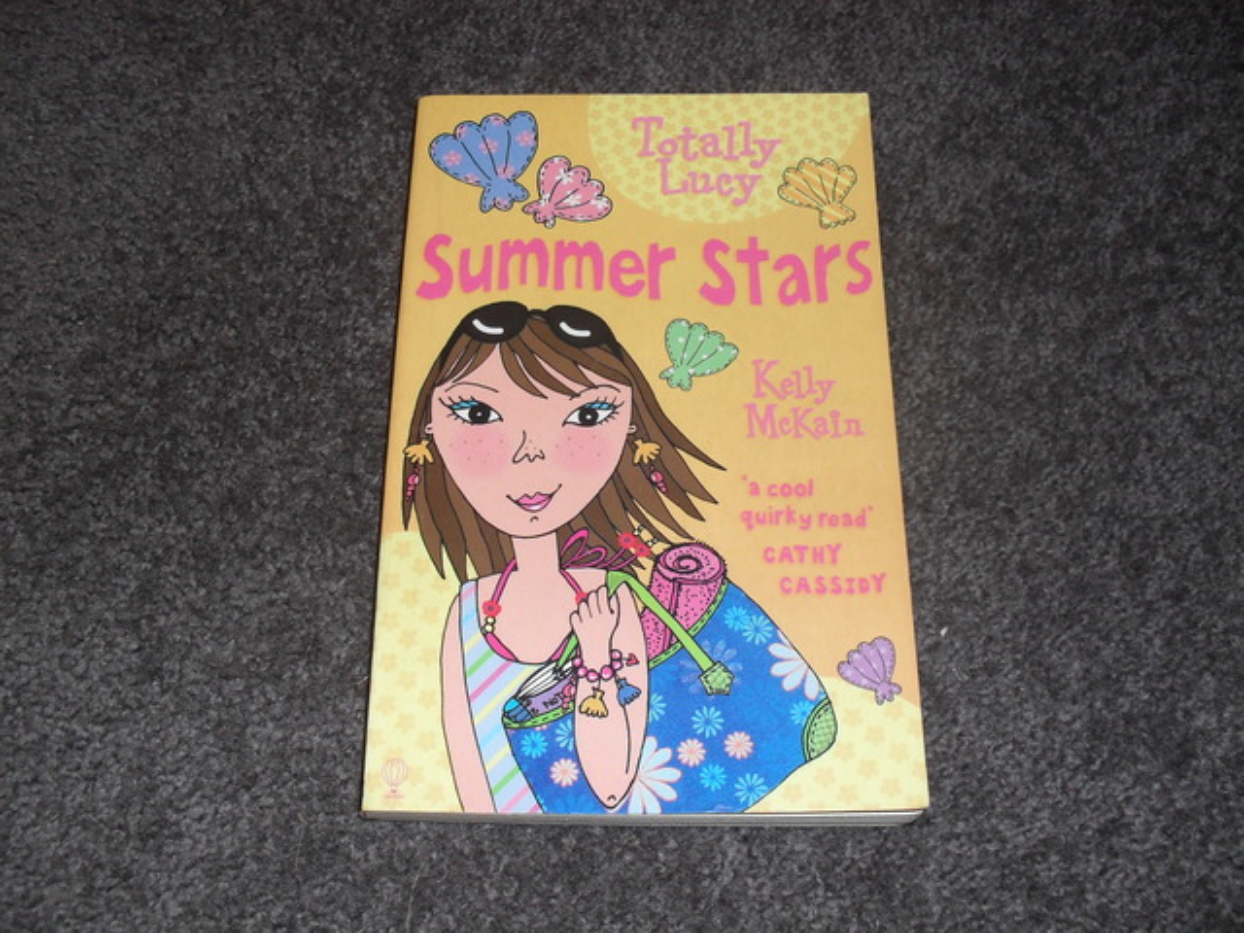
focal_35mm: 35
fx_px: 1258
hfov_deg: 52.6
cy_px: 466
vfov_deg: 40.7
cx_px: 622
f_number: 3.2
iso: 200
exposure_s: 1/45
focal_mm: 6.3
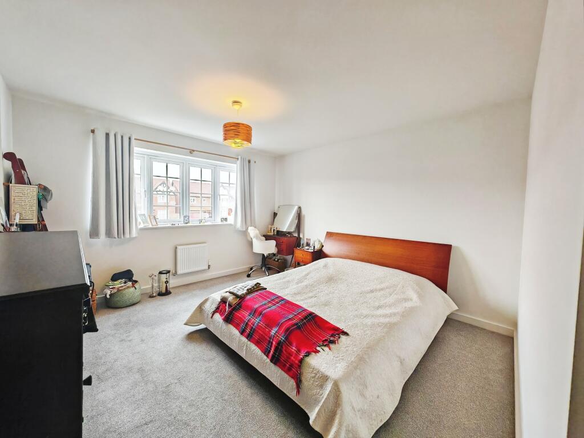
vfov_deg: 89.9
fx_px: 219
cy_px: 219
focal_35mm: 13
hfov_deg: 106.2
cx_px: 292
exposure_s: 1/32
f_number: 2
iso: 320
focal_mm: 1.82
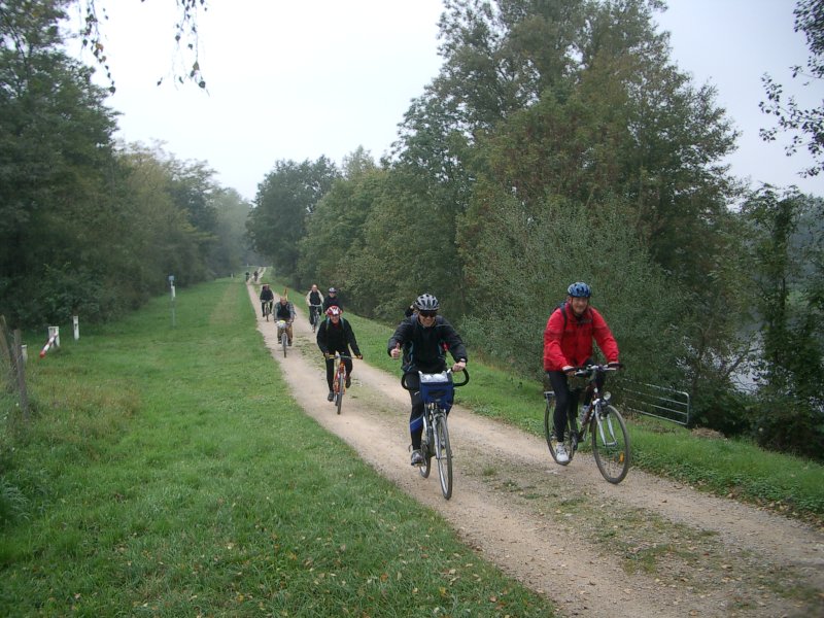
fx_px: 833
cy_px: 309
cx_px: 412
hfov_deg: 52.6
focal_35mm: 35
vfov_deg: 40.7
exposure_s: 1/160
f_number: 2.6
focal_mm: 5.8
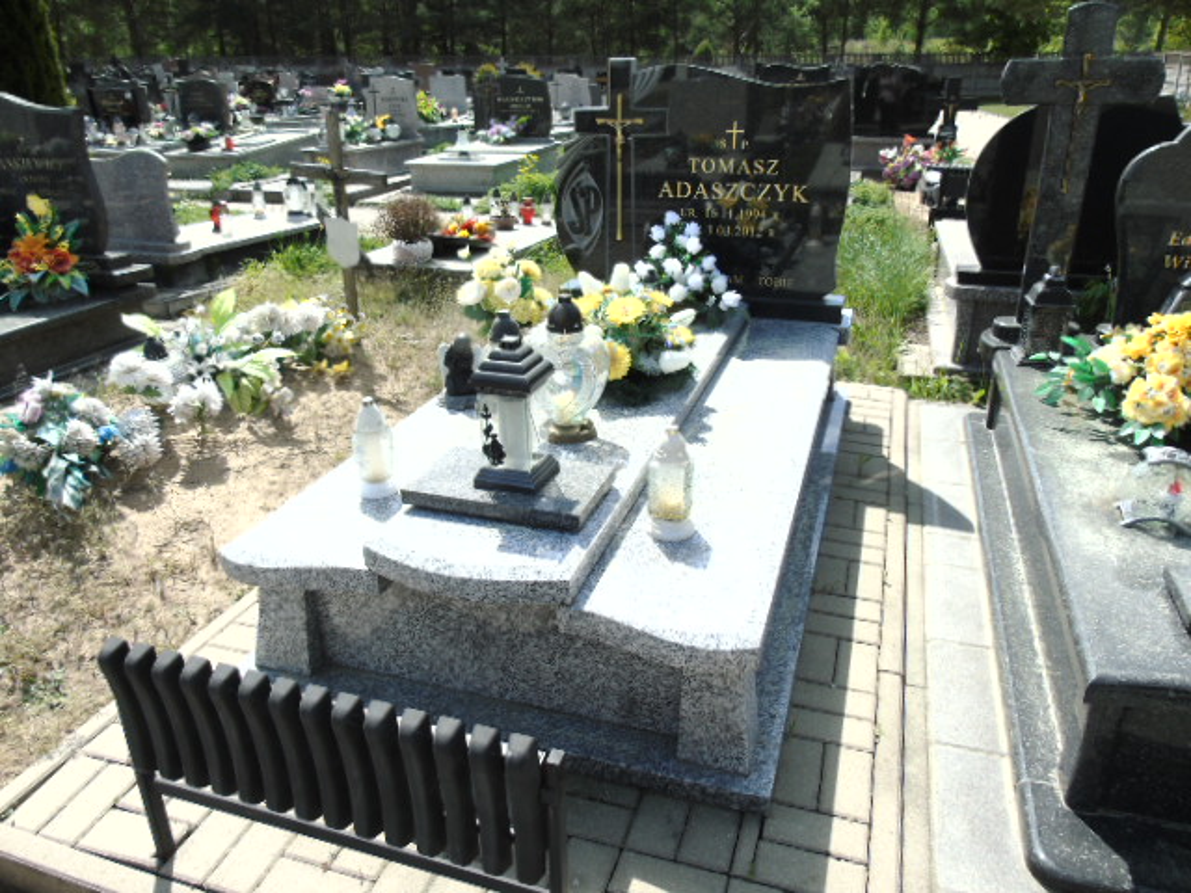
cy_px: 446
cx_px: 596
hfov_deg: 69.4
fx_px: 860
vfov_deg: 54.9
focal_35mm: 25
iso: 80
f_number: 3.4
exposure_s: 1/800
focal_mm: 4.4
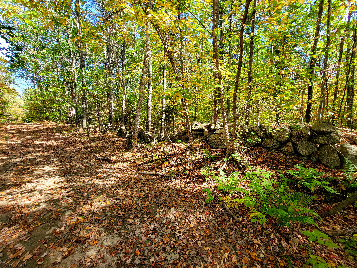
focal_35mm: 13
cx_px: 178
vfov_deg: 89.9
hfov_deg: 106.2
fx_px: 134
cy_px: 134
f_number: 2.2
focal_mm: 2.2
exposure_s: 1/140
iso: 50
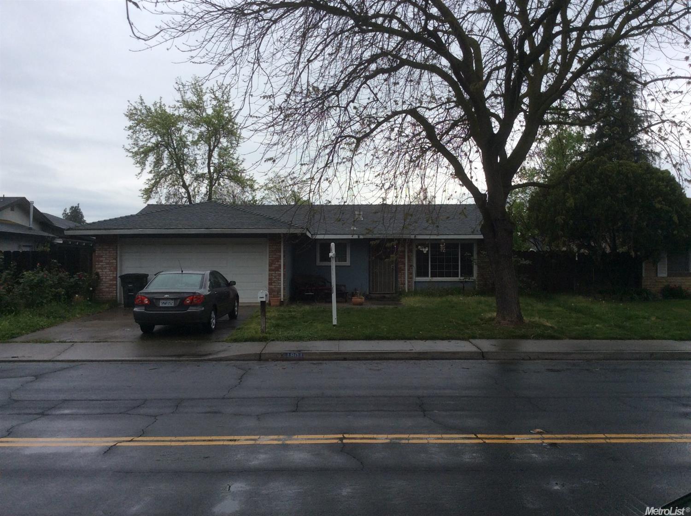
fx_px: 638
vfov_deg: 44.0
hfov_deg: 56.9
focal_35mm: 32
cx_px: 346
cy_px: 258
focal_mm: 3.3
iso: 32
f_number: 2.4
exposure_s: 1/443
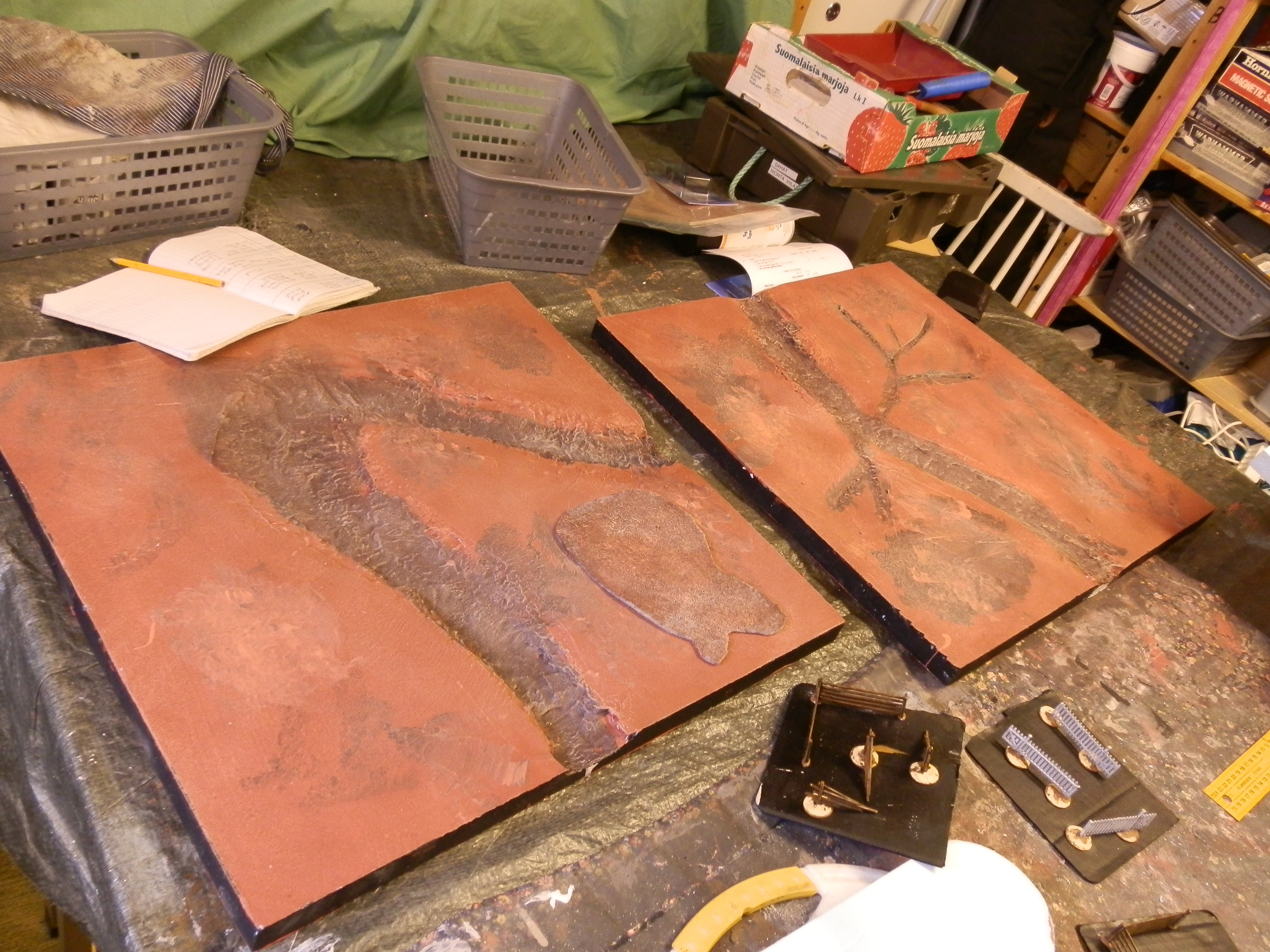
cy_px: 476
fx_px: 1027
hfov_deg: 63.4
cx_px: 635
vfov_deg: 49.7
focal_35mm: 28
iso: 200
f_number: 3.1
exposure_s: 1/8
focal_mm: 5
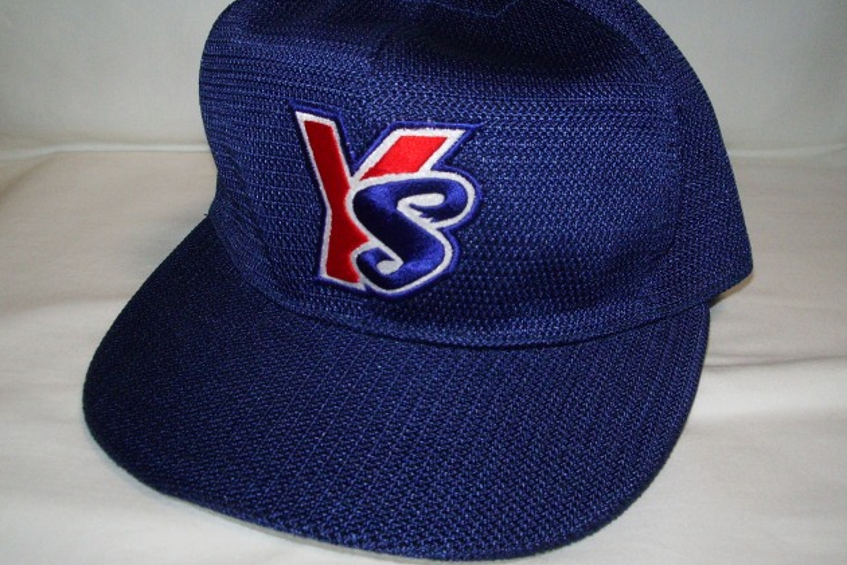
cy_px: 250
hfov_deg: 51.9
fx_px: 870
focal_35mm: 37
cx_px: 425
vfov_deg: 35.9
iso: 400
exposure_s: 1/40
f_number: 4.3
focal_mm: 5.8
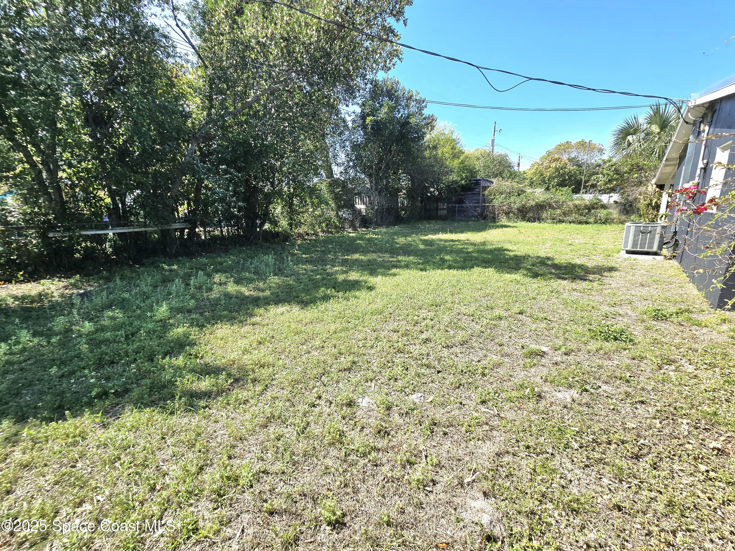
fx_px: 276
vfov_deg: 89.9
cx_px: 368
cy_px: 276
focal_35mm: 13
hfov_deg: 106.2
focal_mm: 2.2
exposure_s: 1/1111
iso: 50
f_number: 2.2
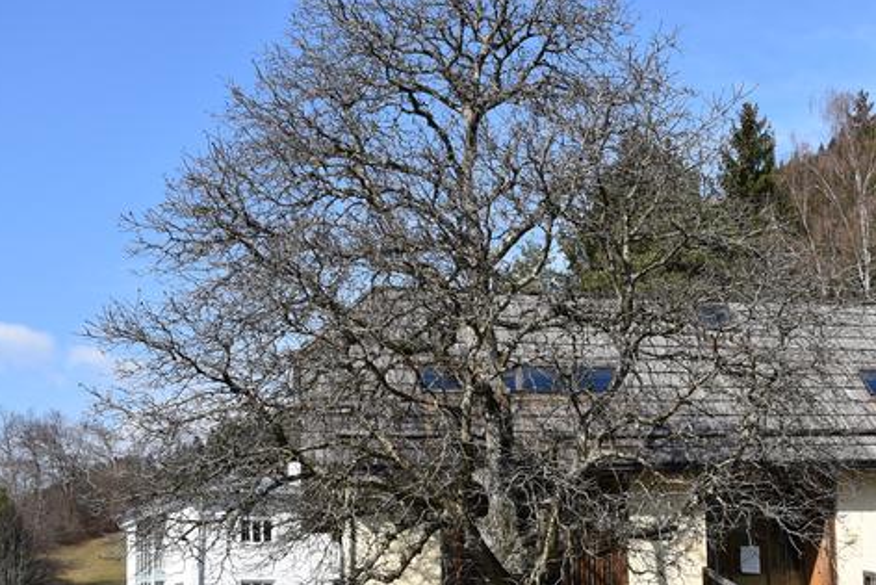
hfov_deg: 31.8
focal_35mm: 61
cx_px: 729
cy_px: 490
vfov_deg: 21.9
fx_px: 1485
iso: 180
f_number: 8
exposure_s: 1/500
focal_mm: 24
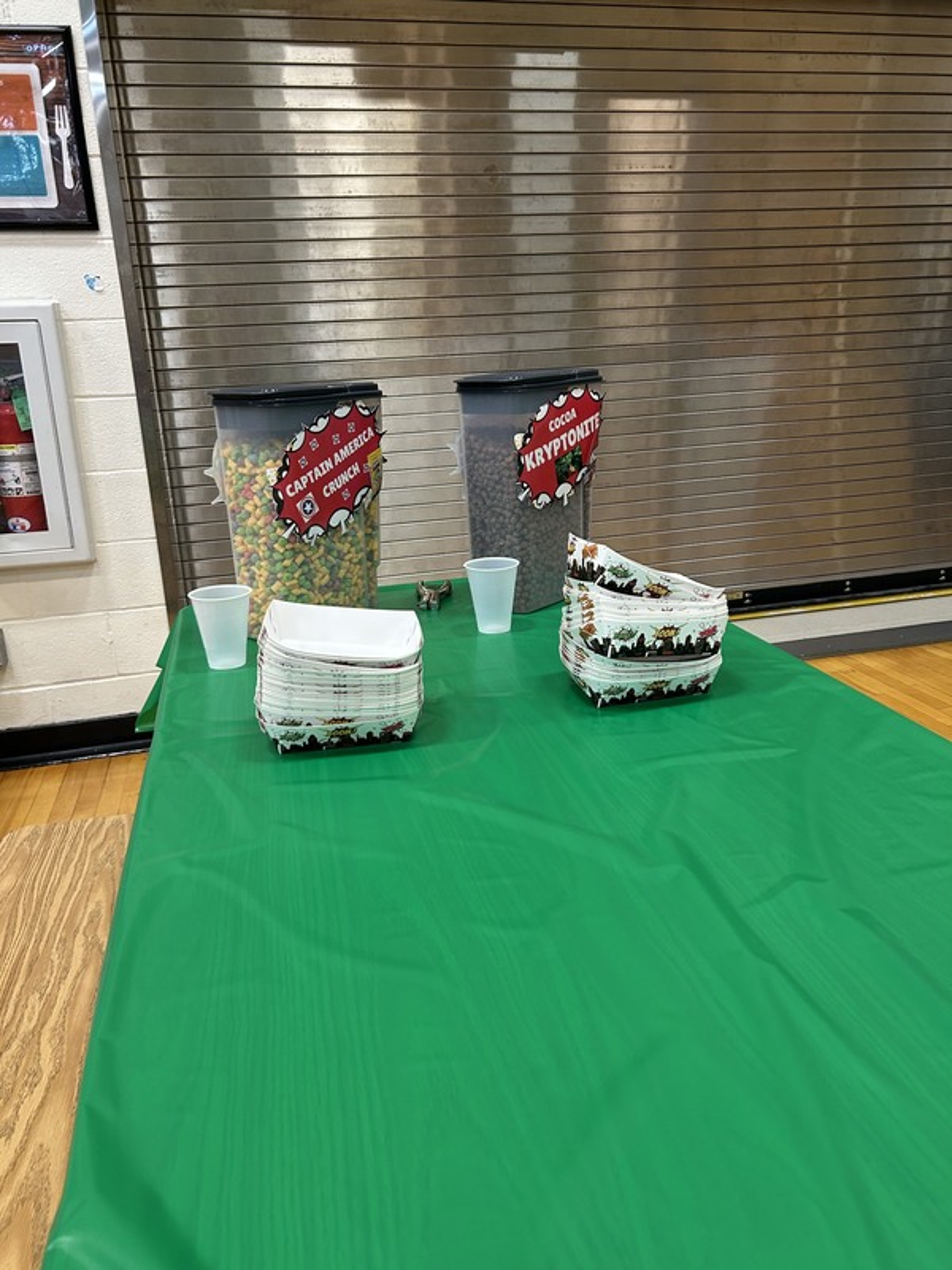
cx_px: 476
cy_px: 635
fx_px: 953
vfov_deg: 67.3
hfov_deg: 53.1
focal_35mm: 26
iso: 160
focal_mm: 5.7
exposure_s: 1/60
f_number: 1.5
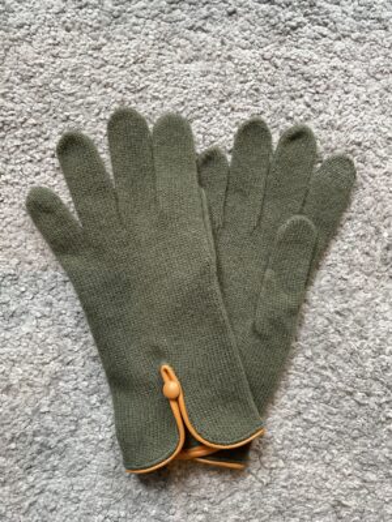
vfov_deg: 61.7
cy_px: 261
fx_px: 438
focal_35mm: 29
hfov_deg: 48.2
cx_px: 196
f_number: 1.8
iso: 80
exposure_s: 1/50
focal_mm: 3
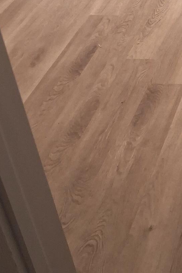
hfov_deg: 16.9
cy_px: -72
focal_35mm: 75
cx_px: 251
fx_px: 569
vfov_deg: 24.0
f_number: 1.8
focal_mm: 3.98
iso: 400
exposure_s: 1/60
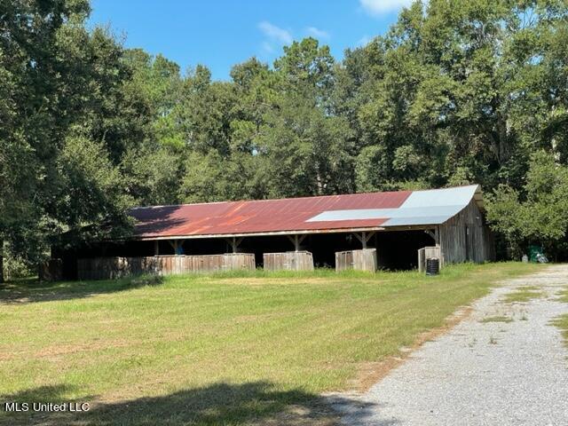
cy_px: 213
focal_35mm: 52
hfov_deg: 36.8
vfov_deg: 28.0
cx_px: 284
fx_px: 853
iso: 25
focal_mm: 6
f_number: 2
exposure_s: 1/959
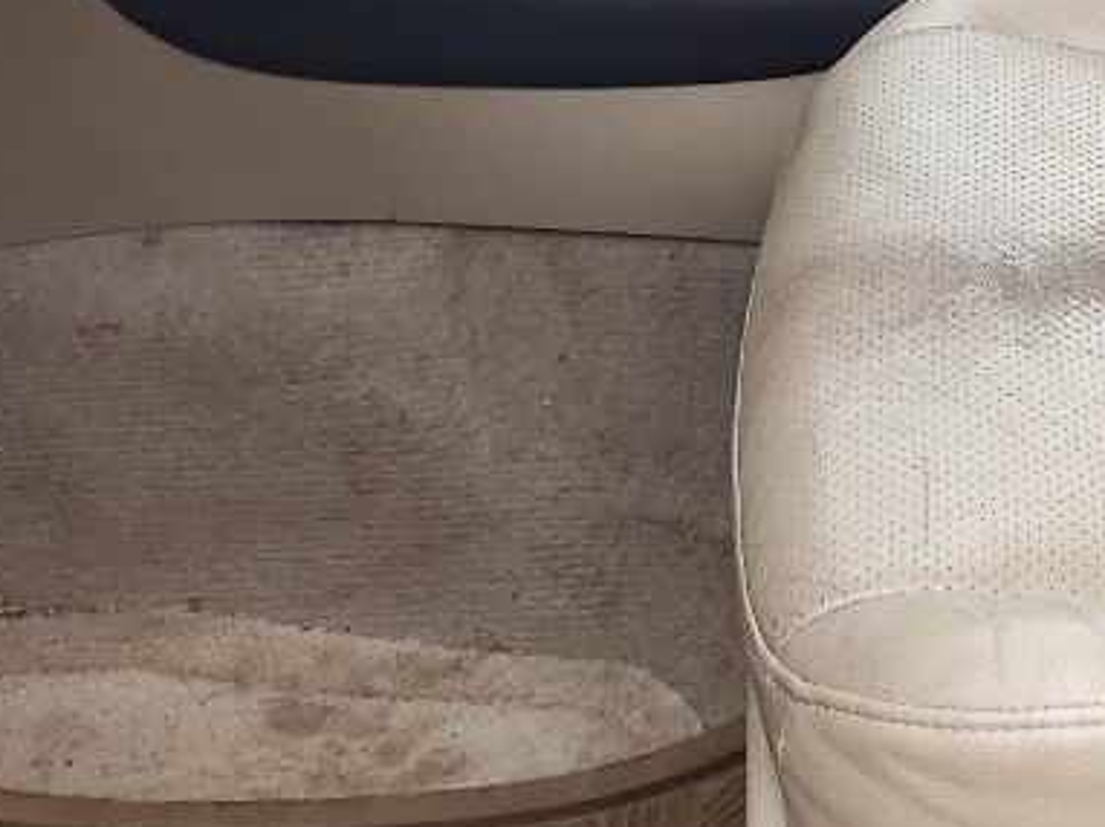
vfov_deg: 12.9
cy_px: -359
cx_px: 1091
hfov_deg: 17.7
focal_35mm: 109
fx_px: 3477
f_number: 1.5
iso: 50
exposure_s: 1/244
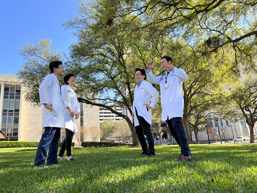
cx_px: 128
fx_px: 193
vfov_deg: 53.1
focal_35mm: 26
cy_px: 96
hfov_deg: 67.3
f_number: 1.6
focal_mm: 5.1
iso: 50
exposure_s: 1/898
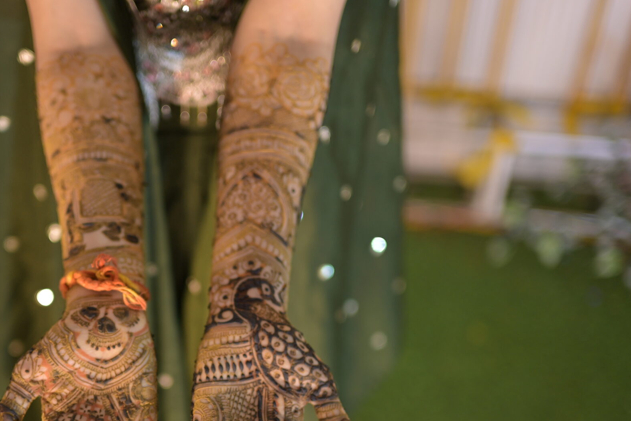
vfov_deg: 23.5
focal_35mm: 57
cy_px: 323
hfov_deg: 34.5
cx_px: 183
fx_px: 999
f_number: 1.4
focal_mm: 35
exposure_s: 1/160
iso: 250
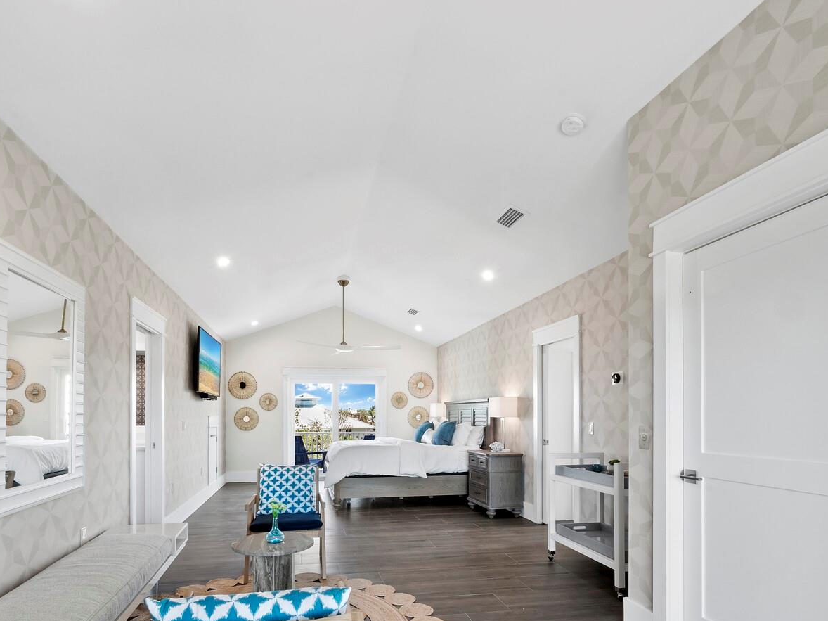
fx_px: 454
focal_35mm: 19
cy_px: 416
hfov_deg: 84.6
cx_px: 386
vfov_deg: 66.7
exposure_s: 1/2.5
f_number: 11
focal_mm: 7
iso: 400
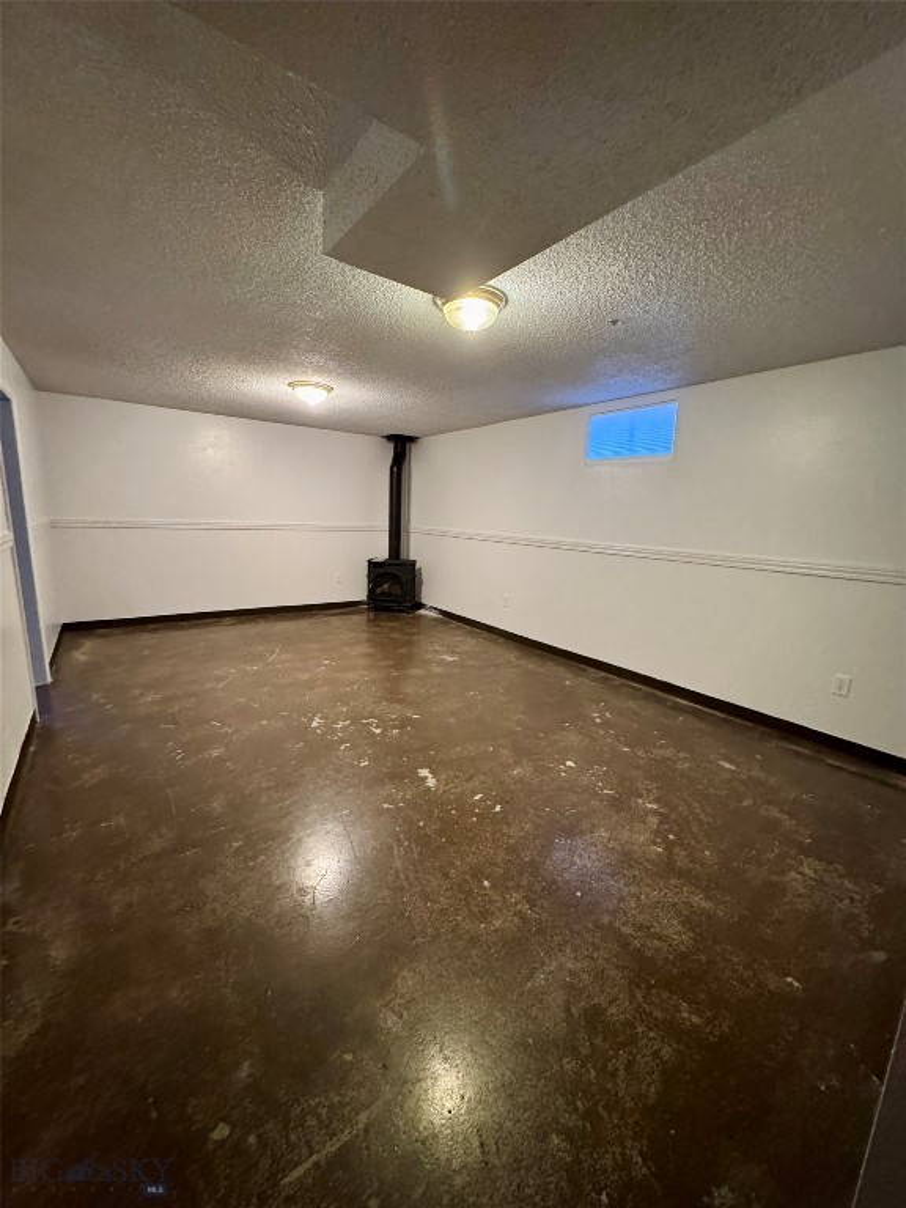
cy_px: 604
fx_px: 489
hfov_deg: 85.7
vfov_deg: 102.1
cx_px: 453
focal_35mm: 14
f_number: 2.2
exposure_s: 1/60
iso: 1000
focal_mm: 2.22
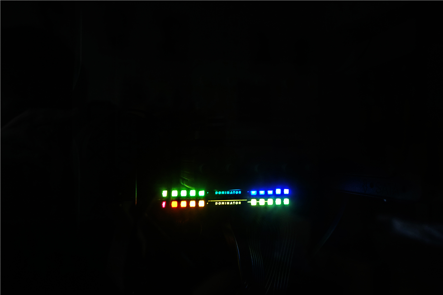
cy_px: 148
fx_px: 381
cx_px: 222
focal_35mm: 31
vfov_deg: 42.3
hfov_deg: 60.3
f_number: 5
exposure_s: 1/25
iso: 640
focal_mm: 31
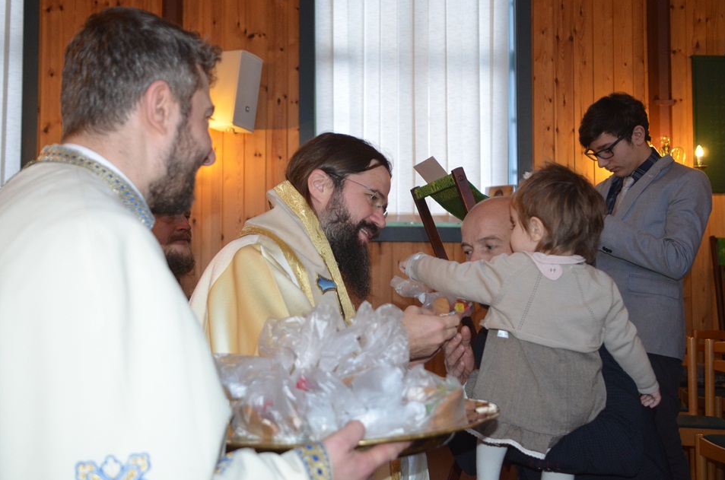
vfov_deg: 30.7
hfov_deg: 45.0
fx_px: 875
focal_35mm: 44
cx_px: 339
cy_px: 231
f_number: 3.3
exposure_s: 1/60
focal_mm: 27
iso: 1100
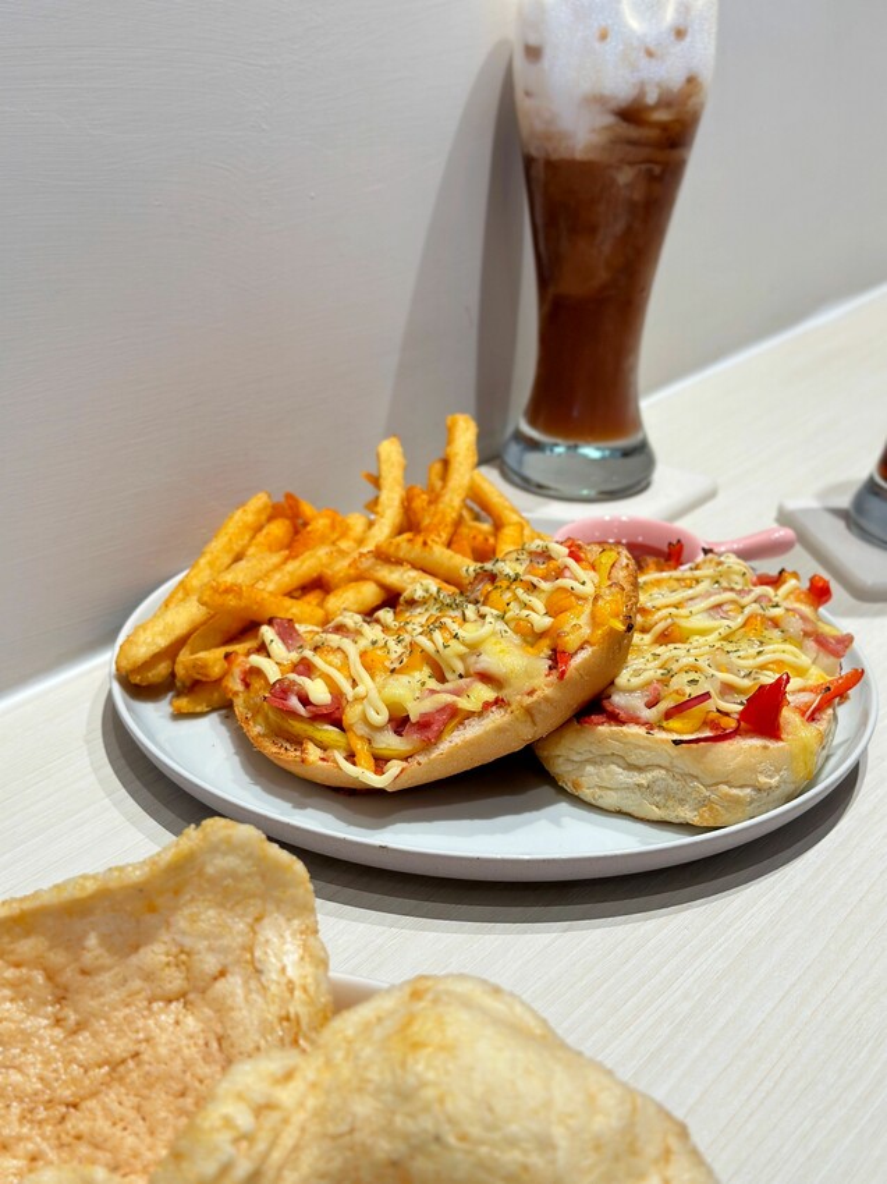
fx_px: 1641
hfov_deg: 30.3
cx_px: 444
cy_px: 592
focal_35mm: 48
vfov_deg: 39.7
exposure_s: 1/120
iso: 80
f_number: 1.78
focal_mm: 6.86
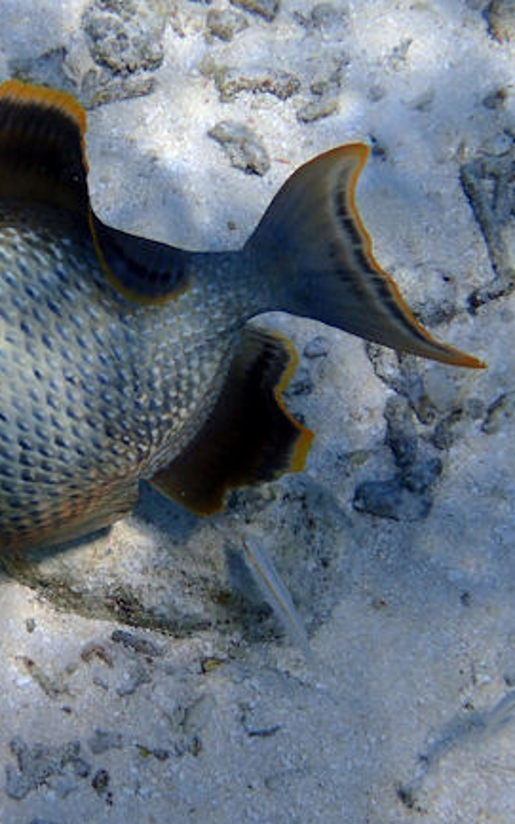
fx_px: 1640
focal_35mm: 73
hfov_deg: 17.4
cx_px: -11
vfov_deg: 28.2
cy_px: 400
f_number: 13
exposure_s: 1/250
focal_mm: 8.99
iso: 100
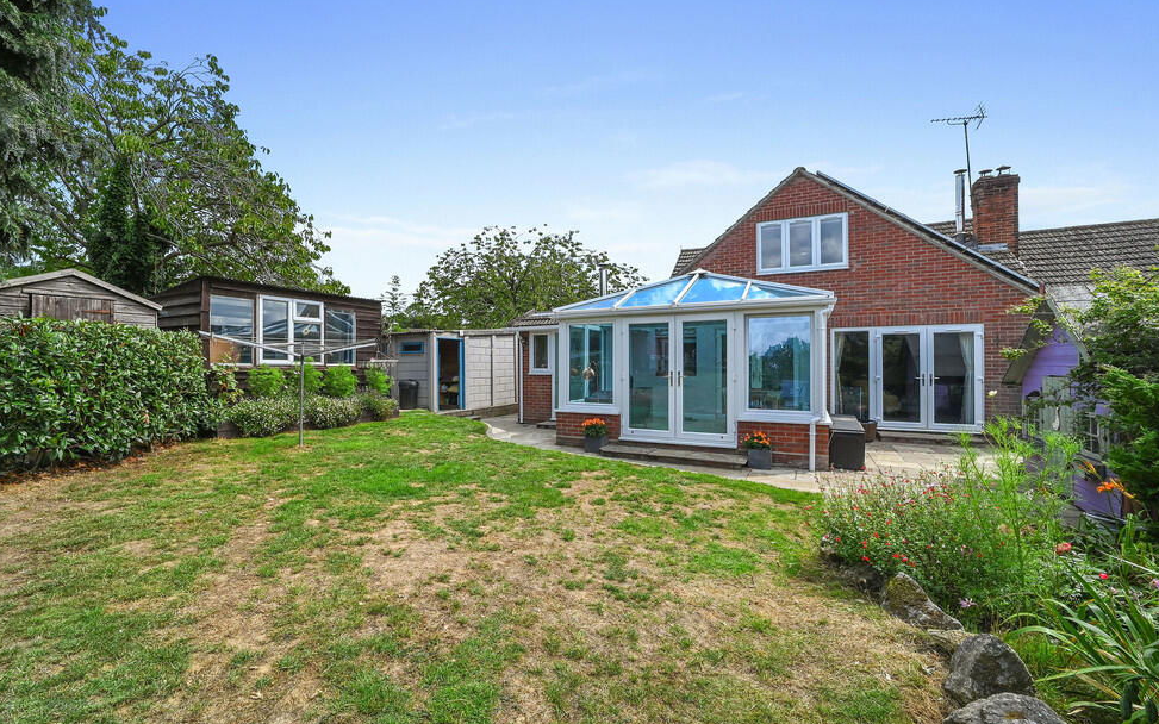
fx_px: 474
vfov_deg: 74.8
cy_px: 363
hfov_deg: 101.4
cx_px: 561
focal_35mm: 15
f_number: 11
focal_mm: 14
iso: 500
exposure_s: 1/500
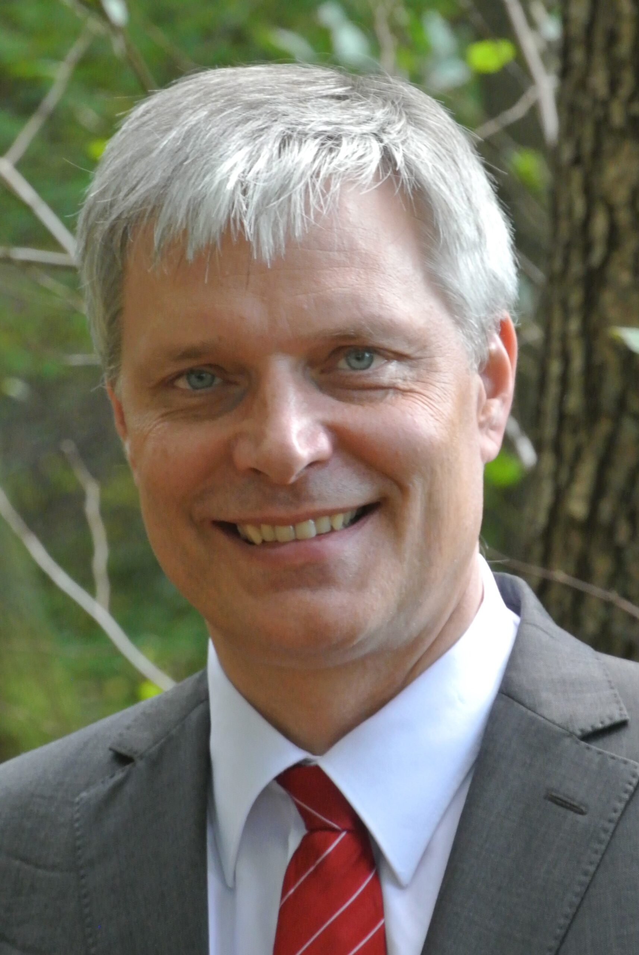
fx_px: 6955
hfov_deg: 5.3
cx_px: 320
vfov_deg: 7.9
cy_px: 478
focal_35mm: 262
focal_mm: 97.2
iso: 800
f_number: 8
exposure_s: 1/50
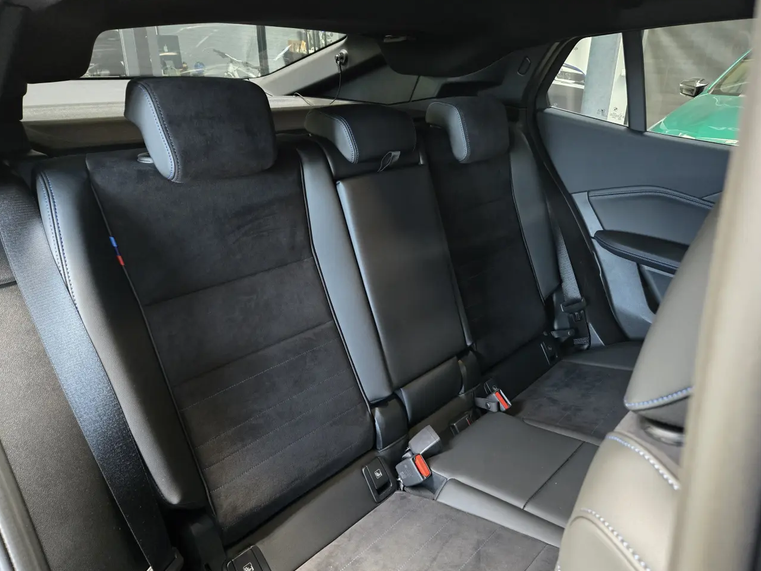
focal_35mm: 26
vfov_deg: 52.9
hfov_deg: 67.1
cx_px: 425
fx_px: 571
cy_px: 317
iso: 1600
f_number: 1.8
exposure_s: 1/33
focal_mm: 5.4
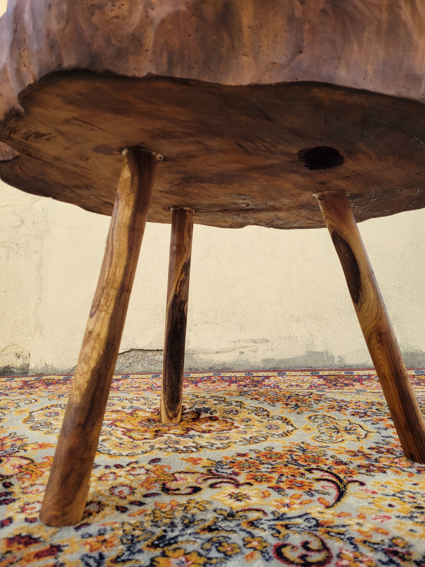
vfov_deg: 67.3
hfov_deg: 53.1
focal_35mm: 26
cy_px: 284
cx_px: 212
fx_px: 426
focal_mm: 5.4
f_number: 1.8
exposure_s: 1/328
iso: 40
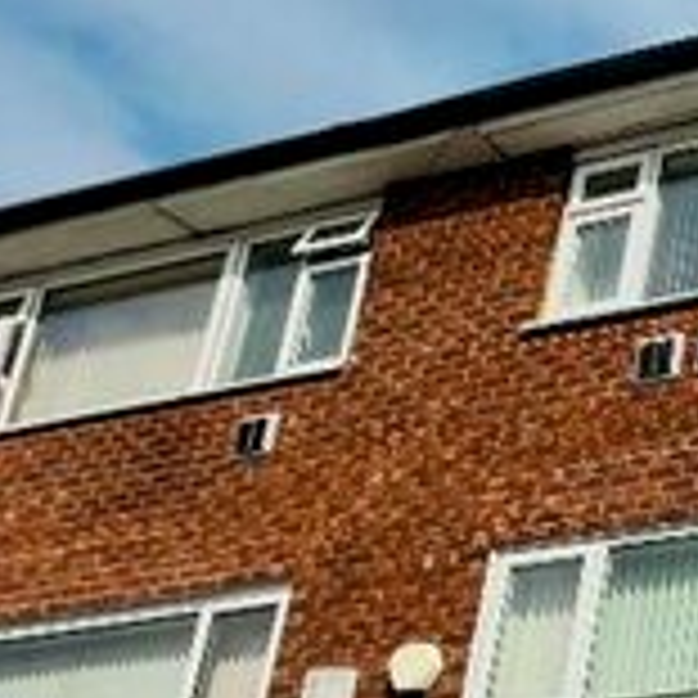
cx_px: 1428
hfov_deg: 18.7
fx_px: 1186
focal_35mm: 52
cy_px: 880
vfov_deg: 27.8
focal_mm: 1.57
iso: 32
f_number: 1.8
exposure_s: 1/1429
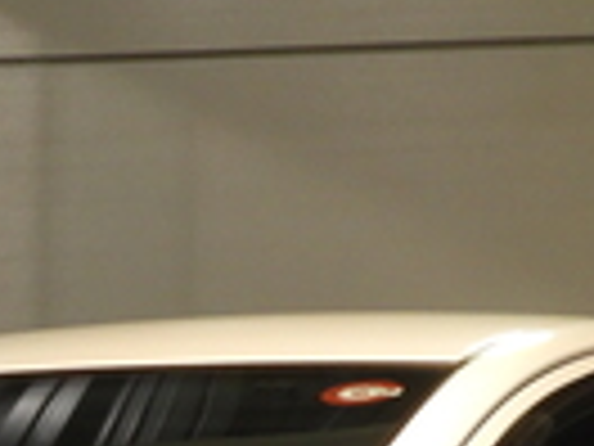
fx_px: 5217
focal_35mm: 304
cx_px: -171
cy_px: 1113
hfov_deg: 6.5
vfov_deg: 4.8
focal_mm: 9
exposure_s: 1/30
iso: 140
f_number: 4
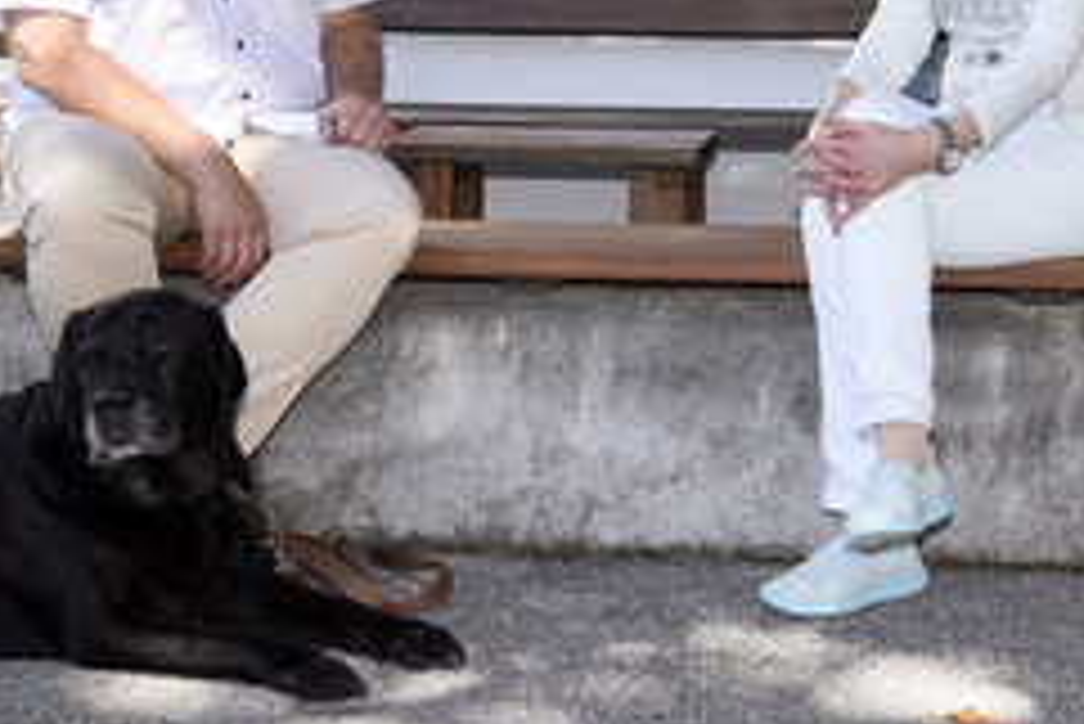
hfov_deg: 28.4
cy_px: 126
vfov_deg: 19.0
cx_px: 461
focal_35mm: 71
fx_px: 2139
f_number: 11
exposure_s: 1/160
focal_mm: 38
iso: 640
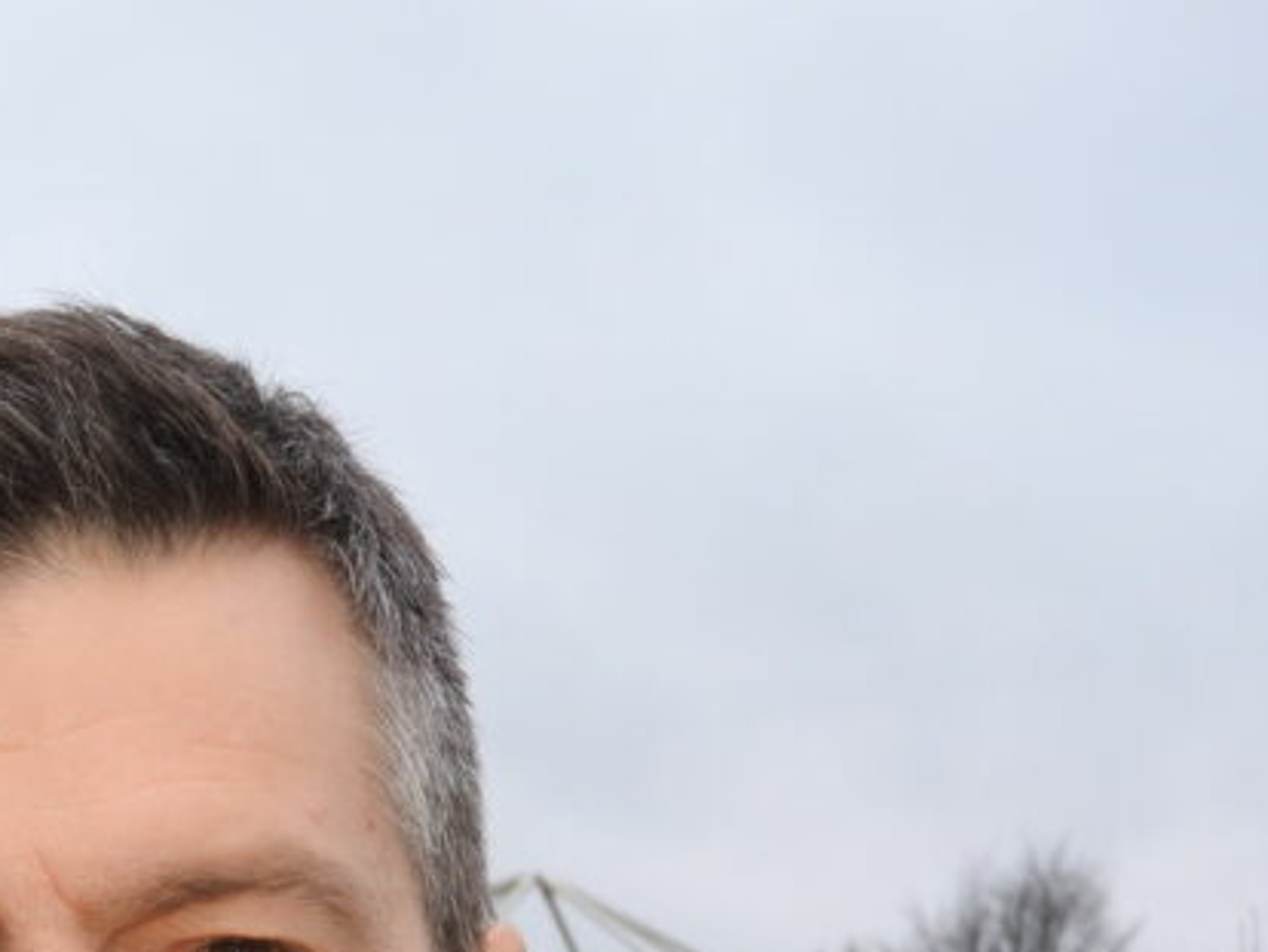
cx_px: 15
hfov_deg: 12.8
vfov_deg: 9.7
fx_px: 5571
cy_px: 1003
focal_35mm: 152
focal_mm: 12.5
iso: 125
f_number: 4.5
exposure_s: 1/30
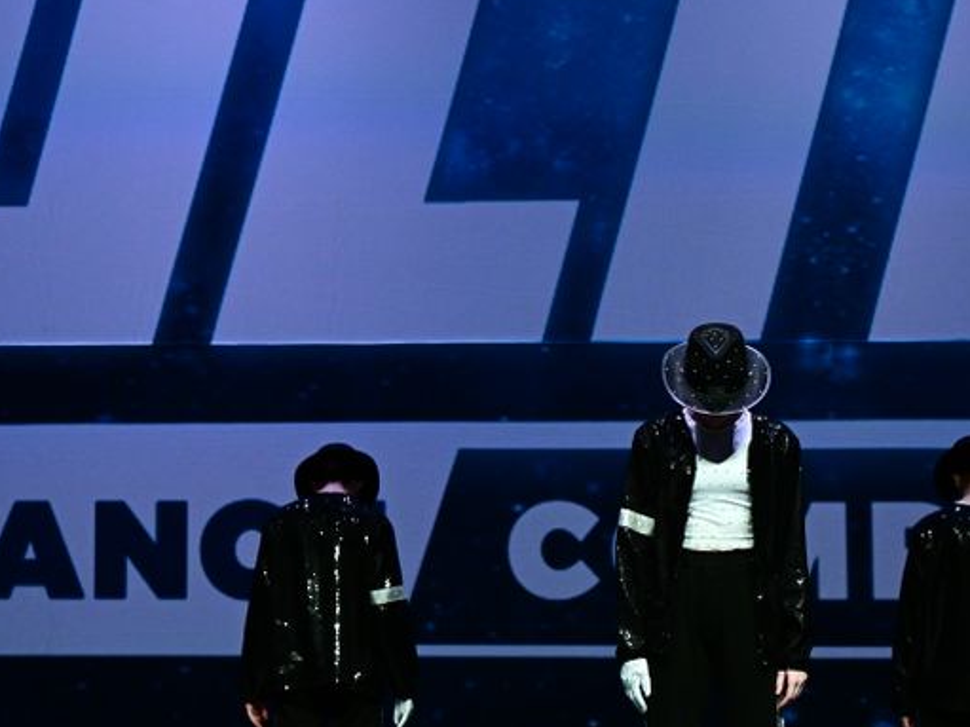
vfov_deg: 11.0
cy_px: 475
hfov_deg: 14.6
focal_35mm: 135
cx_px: 587
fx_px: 3782
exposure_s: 1/1000
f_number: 3.2
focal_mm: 70
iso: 3200
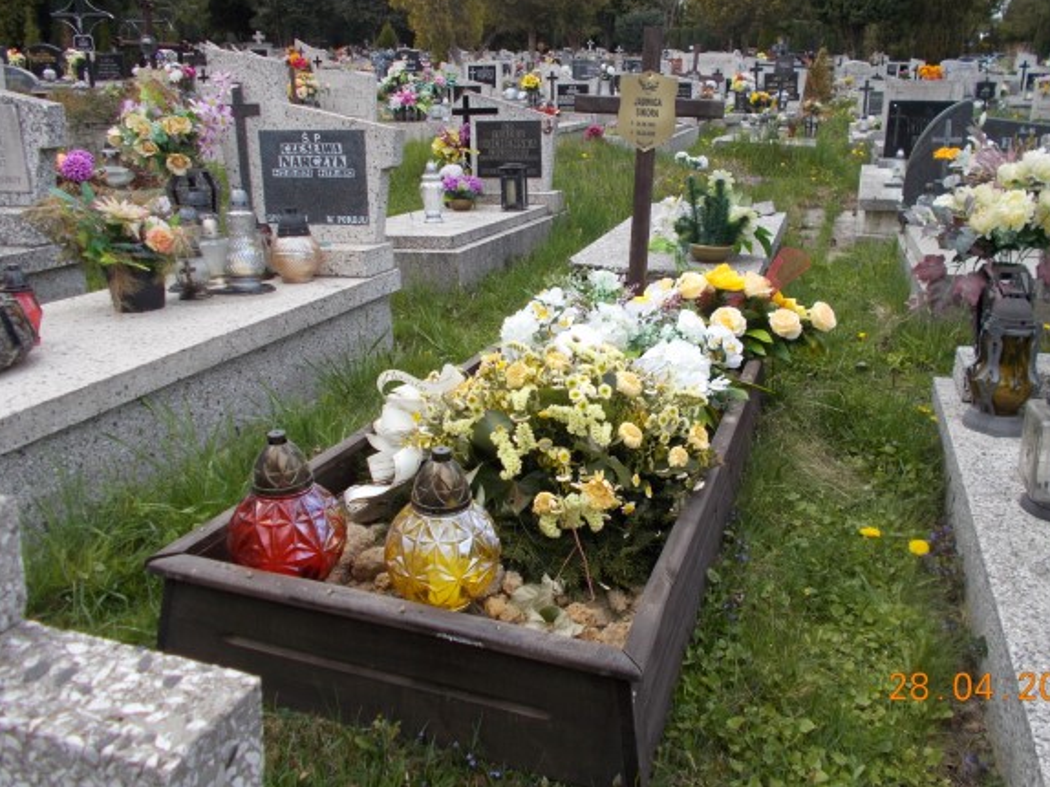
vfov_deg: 48.1
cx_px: 576
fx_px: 879
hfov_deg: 61.6
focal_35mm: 29
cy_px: 351
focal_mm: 4.6
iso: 80
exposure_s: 1/400
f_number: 3.2
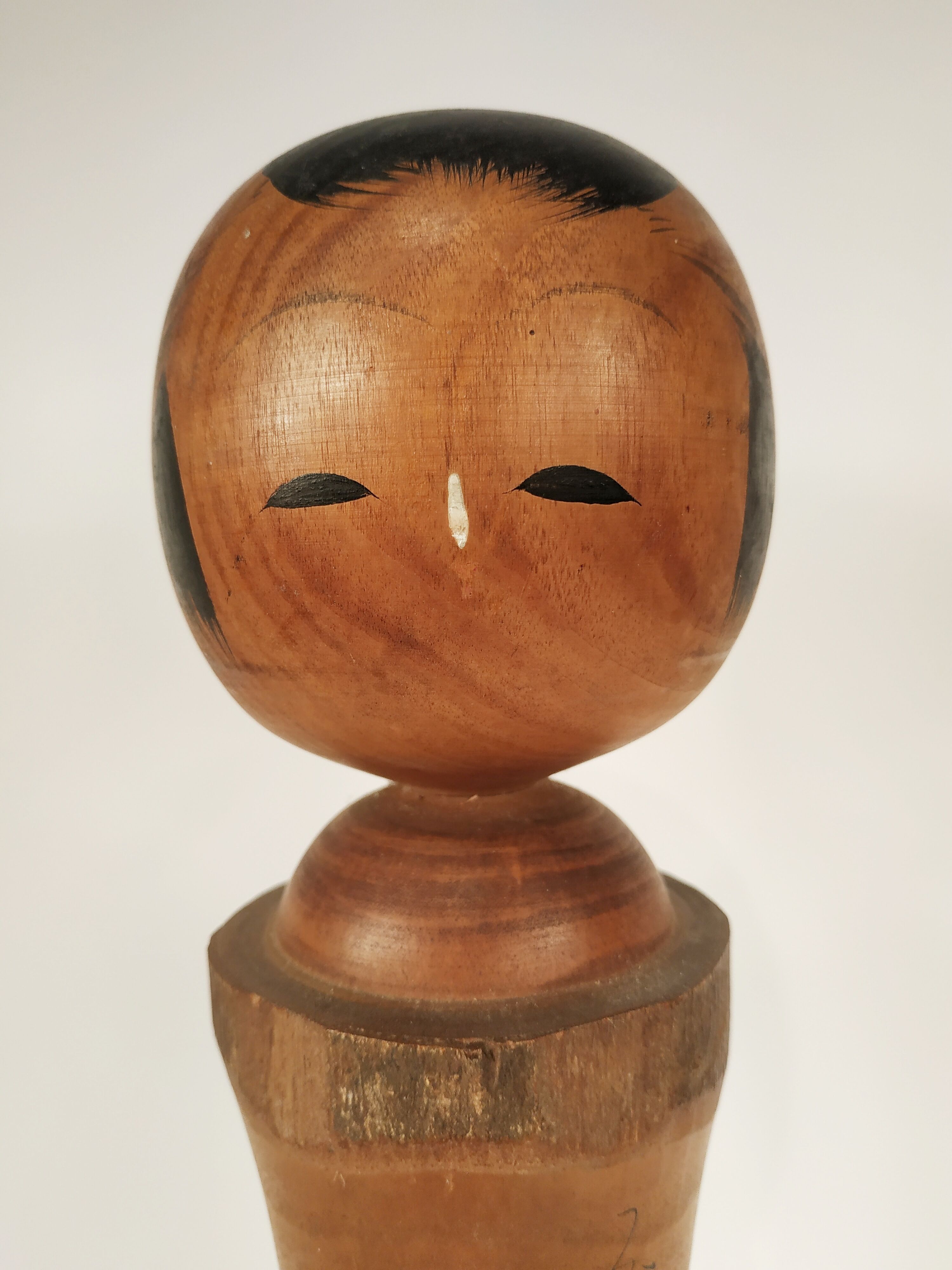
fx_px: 880
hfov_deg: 56.8
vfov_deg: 71.6
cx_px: 476
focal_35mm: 24
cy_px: 635
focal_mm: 3.94
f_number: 1.9
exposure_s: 1/100
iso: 125
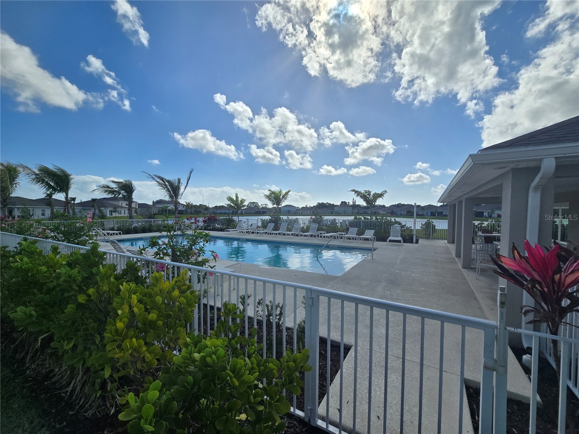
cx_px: 290
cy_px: 217
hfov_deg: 106.2
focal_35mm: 13
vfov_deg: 89.9
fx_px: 217
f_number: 2.2
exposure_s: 1/5638
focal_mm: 2.2
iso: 50
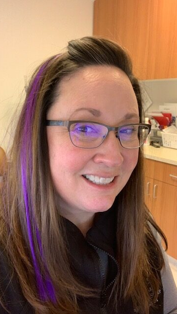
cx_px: 74
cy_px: 157
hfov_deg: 33.7
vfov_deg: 56.6
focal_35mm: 35
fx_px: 292
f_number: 2.2
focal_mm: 2.87
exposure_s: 1/60
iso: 200
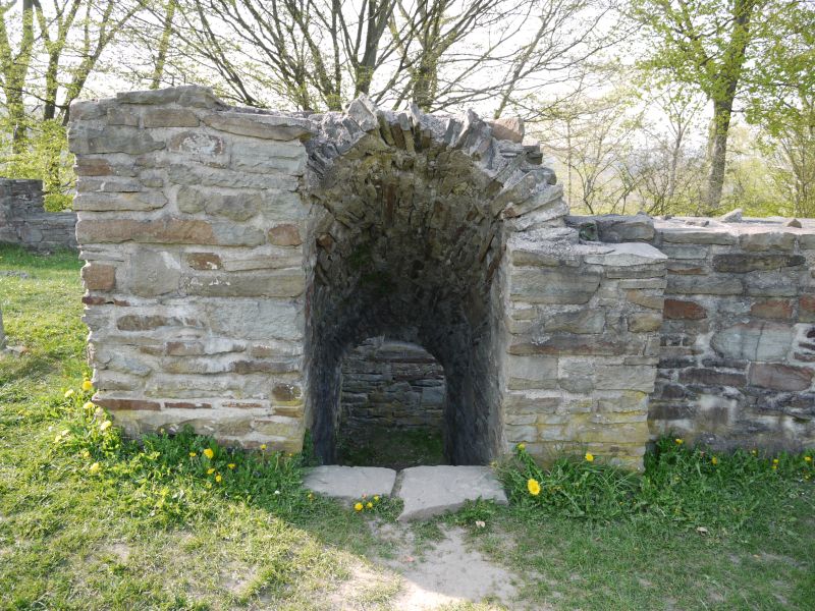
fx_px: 659
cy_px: 306
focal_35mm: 28
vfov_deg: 49.7
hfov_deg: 63.4
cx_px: 408
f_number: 4
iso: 100
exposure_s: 1/125
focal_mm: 14
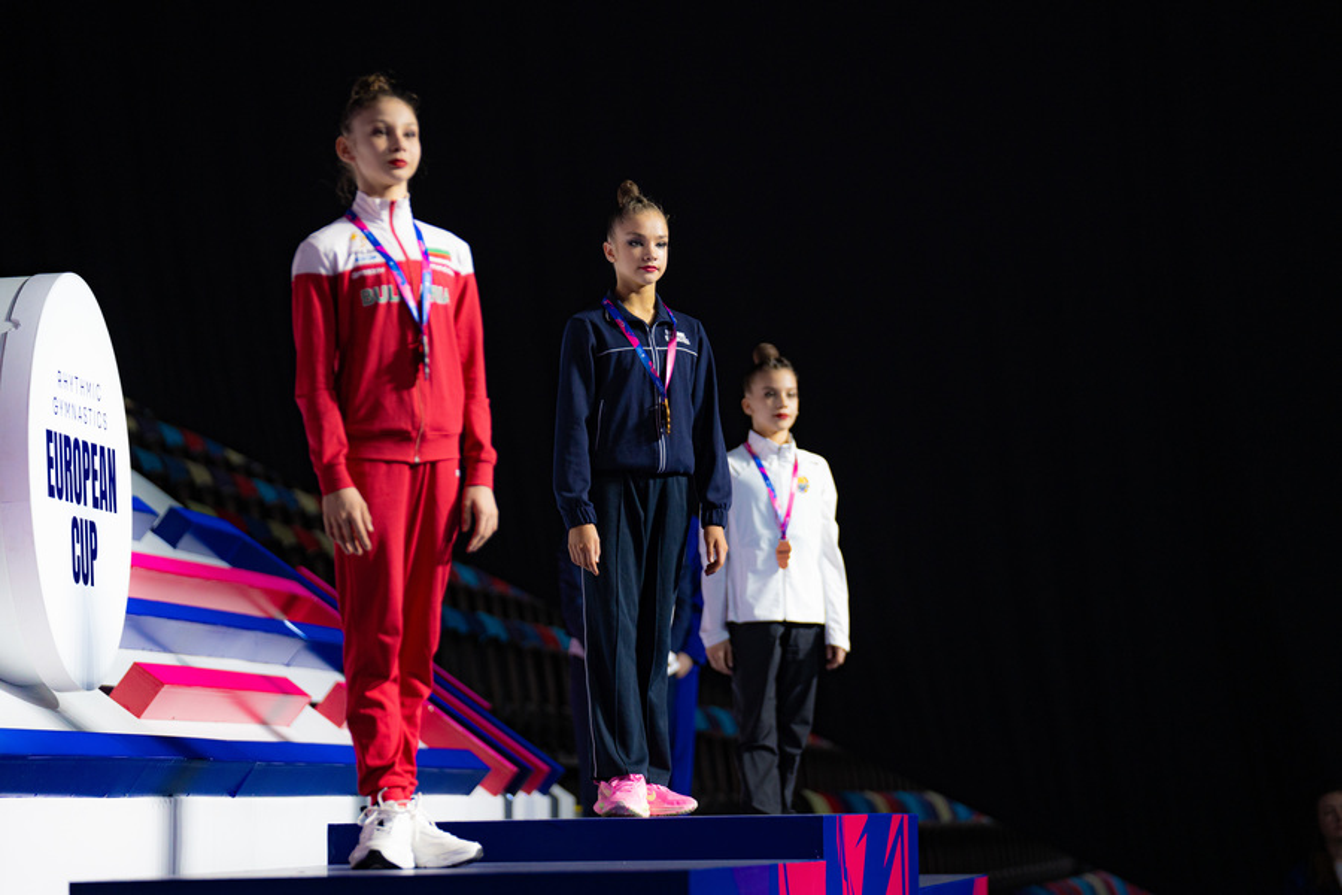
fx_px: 5479
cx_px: 671
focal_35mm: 147
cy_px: 448
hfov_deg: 14.0
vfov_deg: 9.3
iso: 1000
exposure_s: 1/500
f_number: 2.8
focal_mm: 147
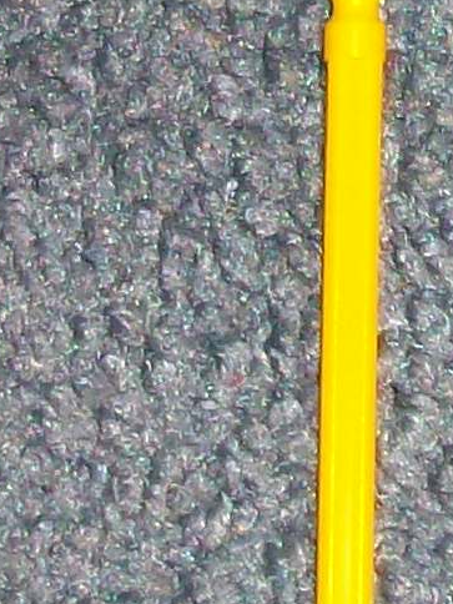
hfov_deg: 6.8
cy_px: -230
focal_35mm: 216
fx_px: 3769
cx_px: 744
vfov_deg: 9.0
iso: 160
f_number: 2.8
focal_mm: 5.7
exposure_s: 1/60
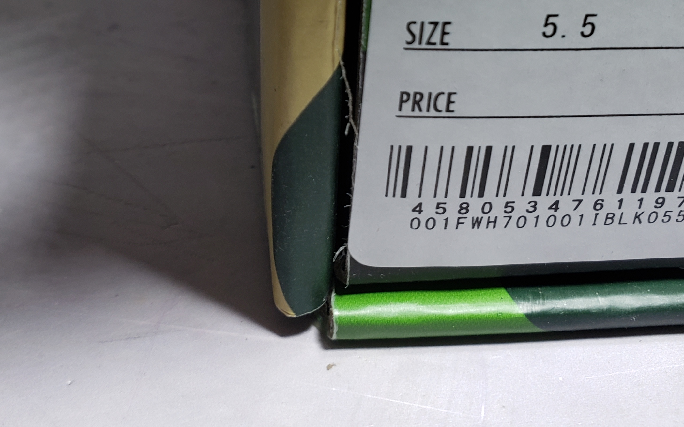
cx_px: 238
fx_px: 988
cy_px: -43
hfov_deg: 37.8
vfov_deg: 23.0
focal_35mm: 53
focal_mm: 4.3
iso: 80
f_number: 2.4
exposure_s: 1/100
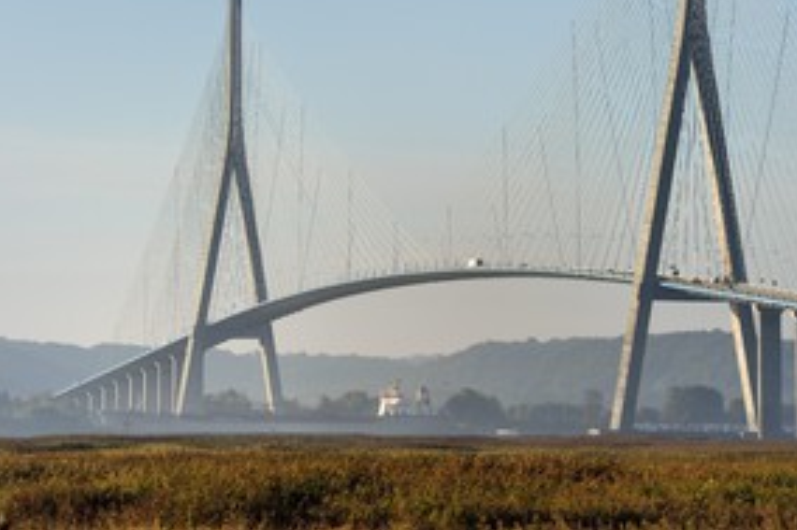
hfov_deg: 7.5
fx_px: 6062
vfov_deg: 5.0
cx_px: 488
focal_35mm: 274
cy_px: 143
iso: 200
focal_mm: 185
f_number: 11
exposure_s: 1/320
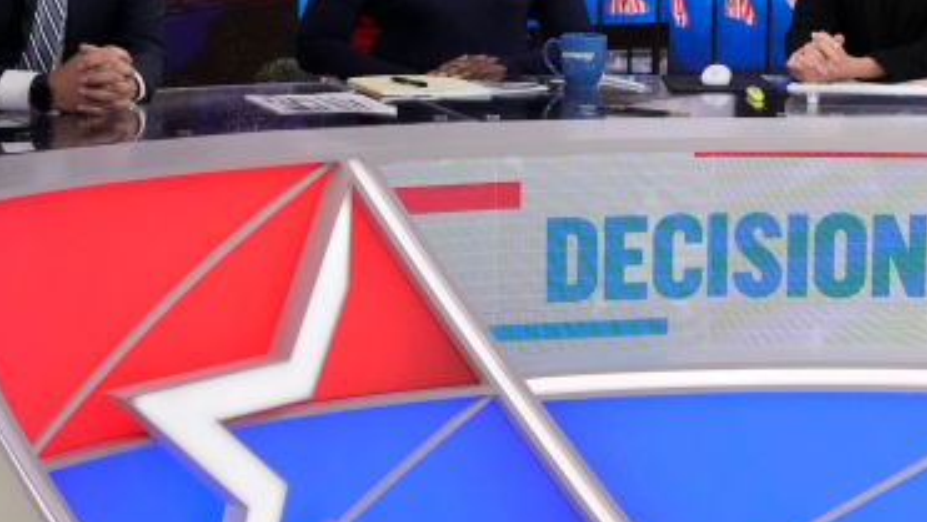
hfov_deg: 19.7
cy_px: 166
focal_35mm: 107
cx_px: 787
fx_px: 2631
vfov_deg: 11.3
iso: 6400
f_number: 7.1
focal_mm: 37
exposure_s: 1/250
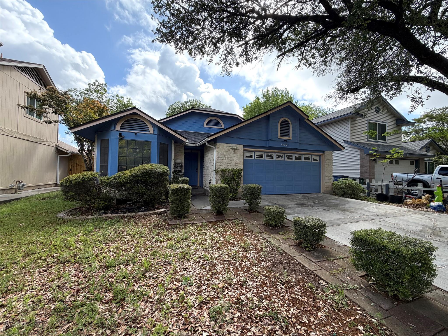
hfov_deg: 102.1
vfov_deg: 85.7
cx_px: 224
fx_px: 181
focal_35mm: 14
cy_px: 168
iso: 32
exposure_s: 1/864
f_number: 2.2
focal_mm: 2.22
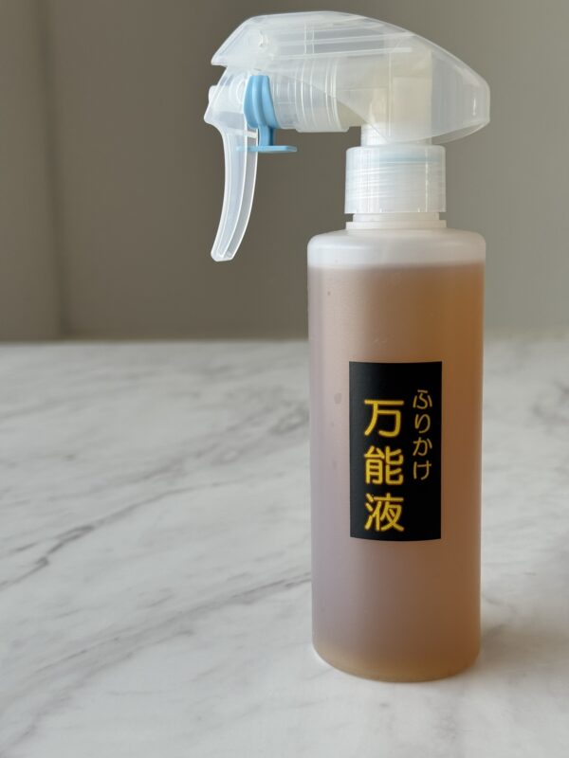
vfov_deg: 39.7
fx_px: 1052
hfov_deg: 30.3
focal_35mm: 48
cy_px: 379
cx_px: 284
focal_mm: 6.76
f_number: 1.78
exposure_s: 1/105
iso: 100
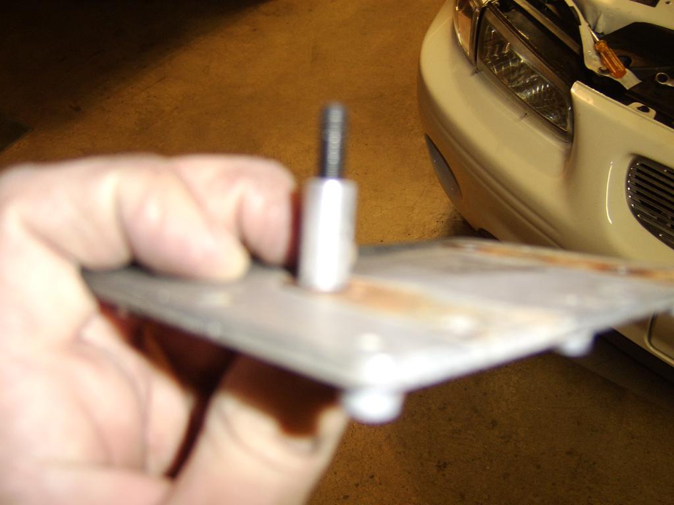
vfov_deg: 45.4
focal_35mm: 31
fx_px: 604
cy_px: 252
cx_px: 337
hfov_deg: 58.4
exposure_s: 1/30
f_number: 2.7
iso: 141
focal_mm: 8.13
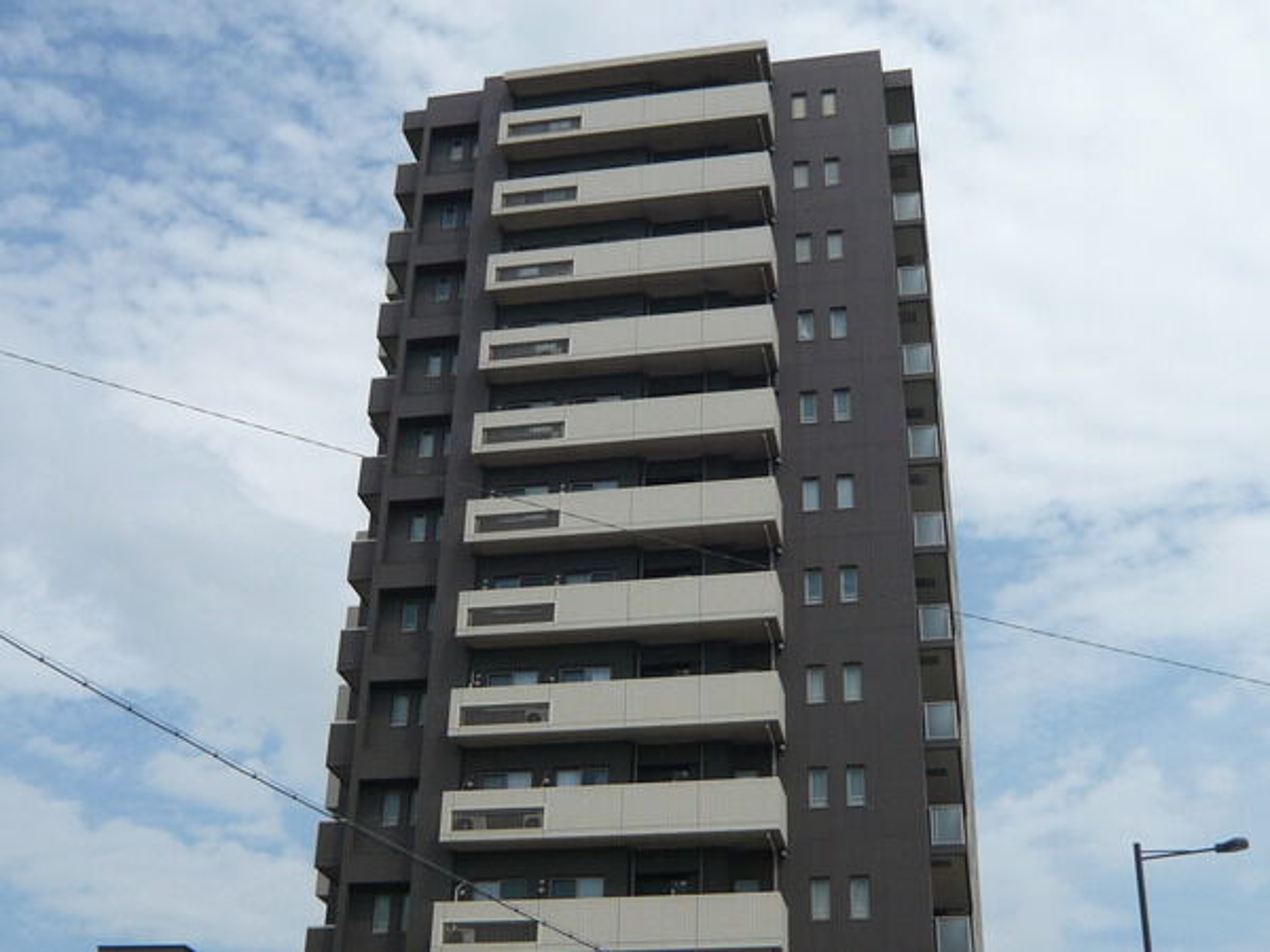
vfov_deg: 32.2
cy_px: 476
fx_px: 1651
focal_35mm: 45
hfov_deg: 42.1
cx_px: 635
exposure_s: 1/250
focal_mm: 4.9
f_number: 8
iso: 100
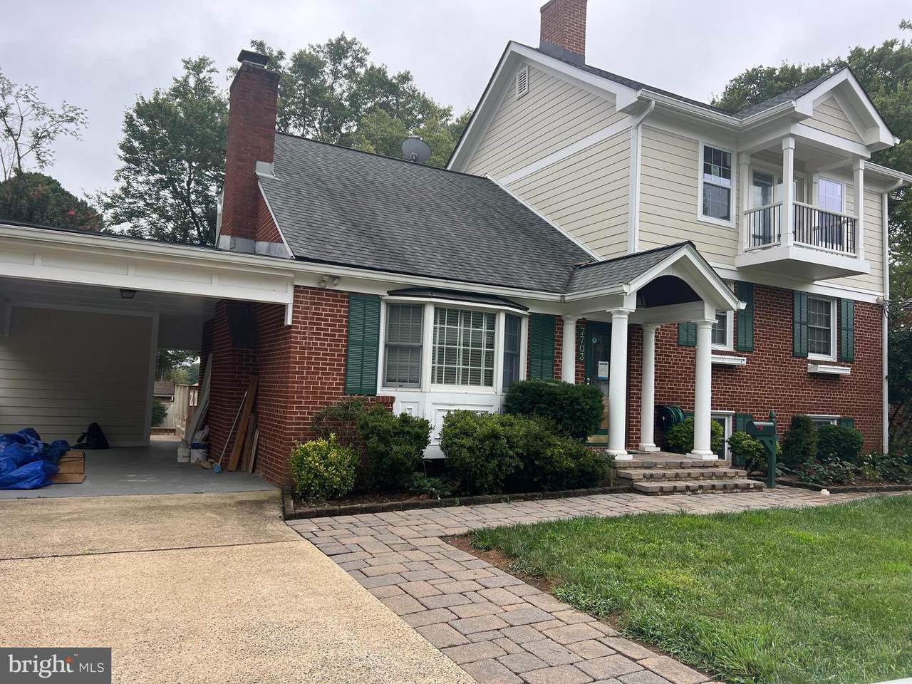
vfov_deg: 53.1
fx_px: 685
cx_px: 456
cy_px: 342
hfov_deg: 67.3
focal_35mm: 26
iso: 50
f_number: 1.5
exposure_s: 1/296
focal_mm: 5.7
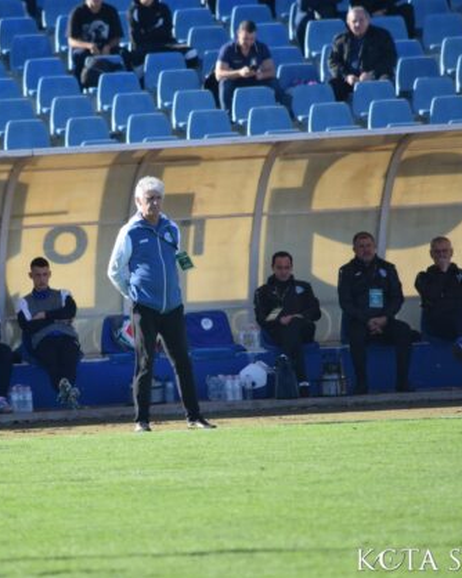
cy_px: 289
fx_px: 10895
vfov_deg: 3.0
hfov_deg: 2.4
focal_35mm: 637
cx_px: 113
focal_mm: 300
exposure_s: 1/800
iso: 400
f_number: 5.6
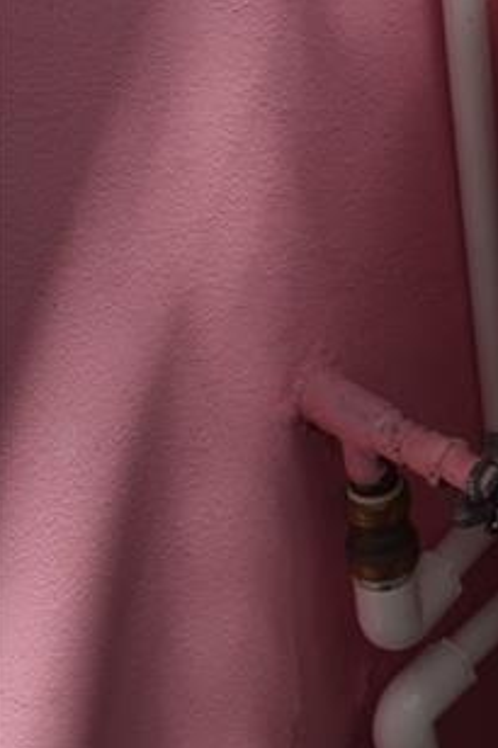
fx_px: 2430
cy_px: -296
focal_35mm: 117
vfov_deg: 16.3
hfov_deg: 10.8
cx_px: 966
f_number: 3.5
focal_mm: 20
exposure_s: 1/1250
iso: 100
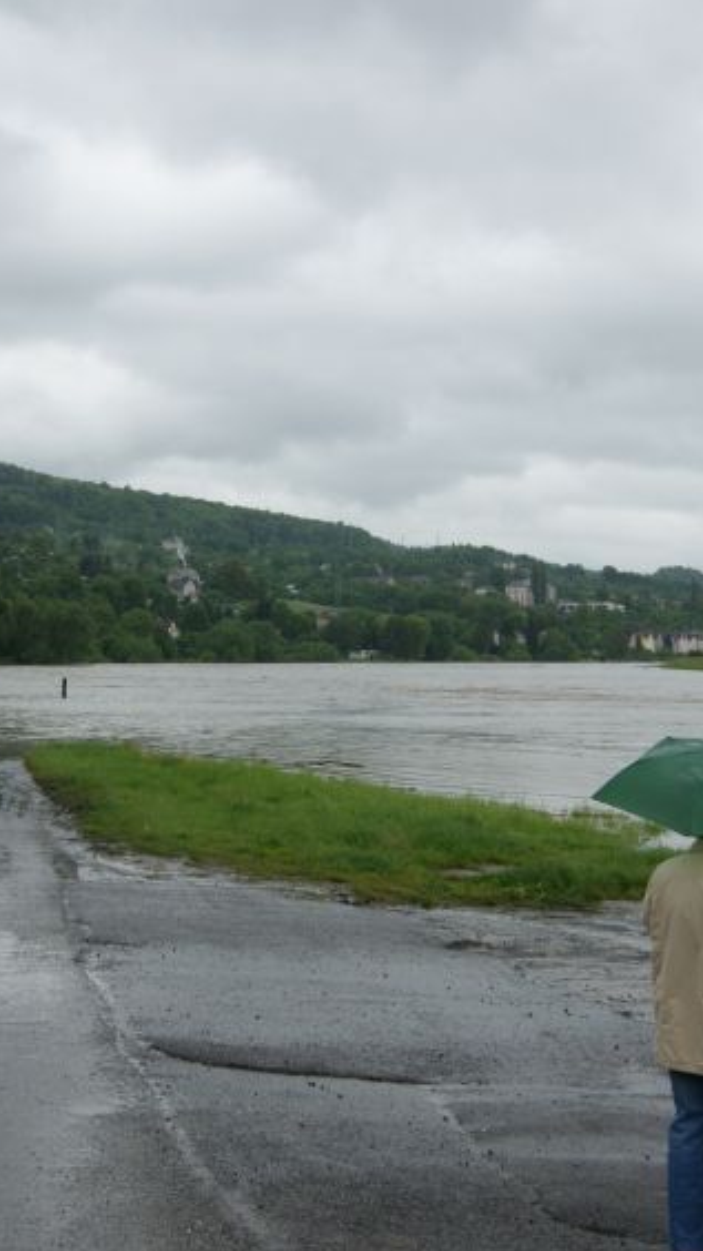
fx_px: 1890
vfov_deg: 36.6
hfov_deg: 21.0
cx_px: 248
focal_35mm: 57
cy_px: 679
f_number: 9
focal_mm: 20
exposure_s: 1/80
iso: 100
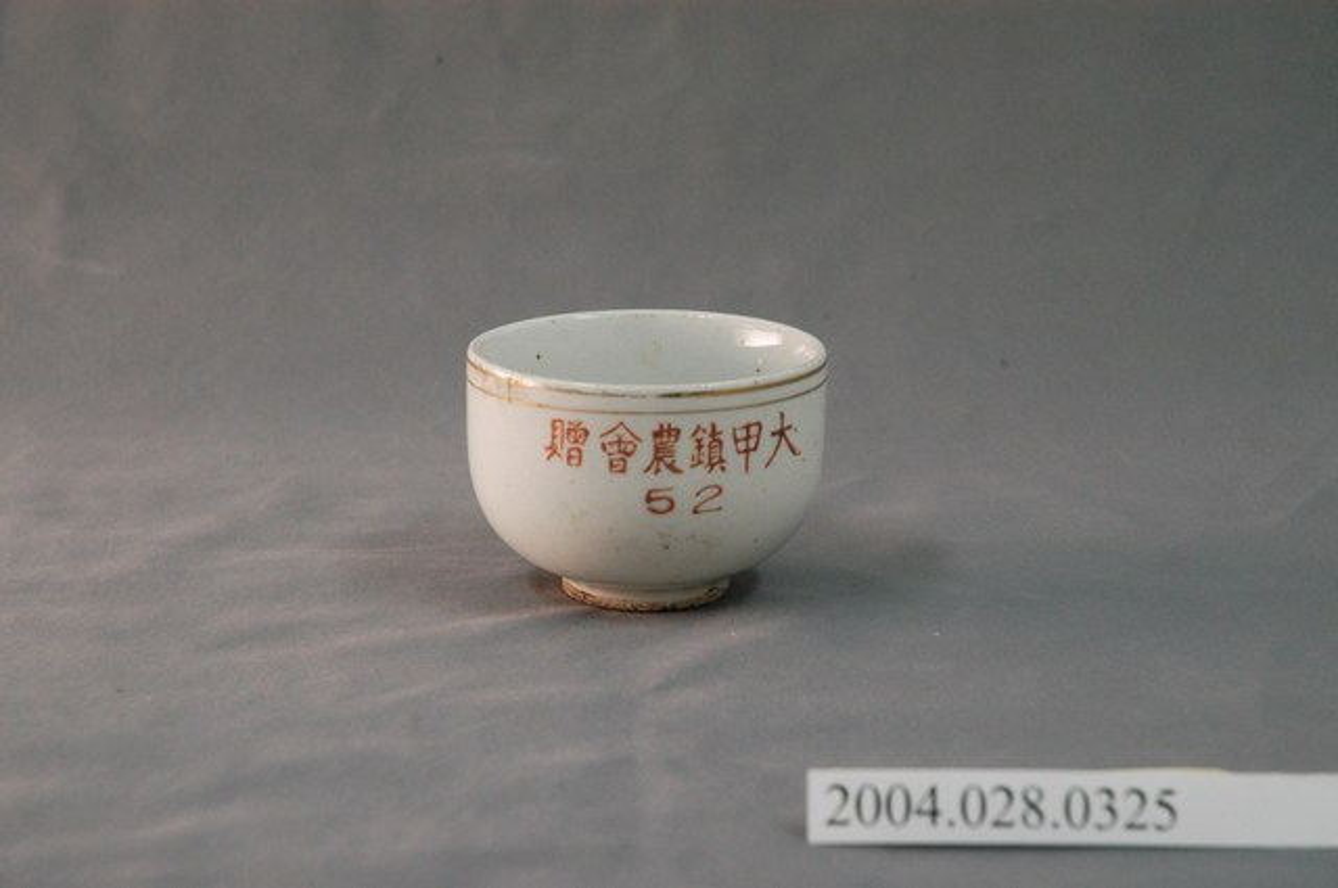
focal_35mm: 105
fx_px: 3898
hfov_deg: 19.5
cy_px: 444
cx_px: 669
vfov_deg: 13.0
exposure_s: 1/20
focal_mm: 70
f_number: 8
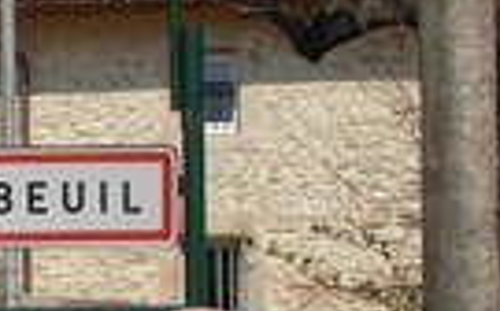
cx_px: -507
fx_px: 2436
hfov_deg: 10.7
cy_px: 292
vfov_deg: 7.3
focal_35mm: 179
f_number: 4.9
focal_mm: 6.3
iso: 79
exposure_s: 1/912
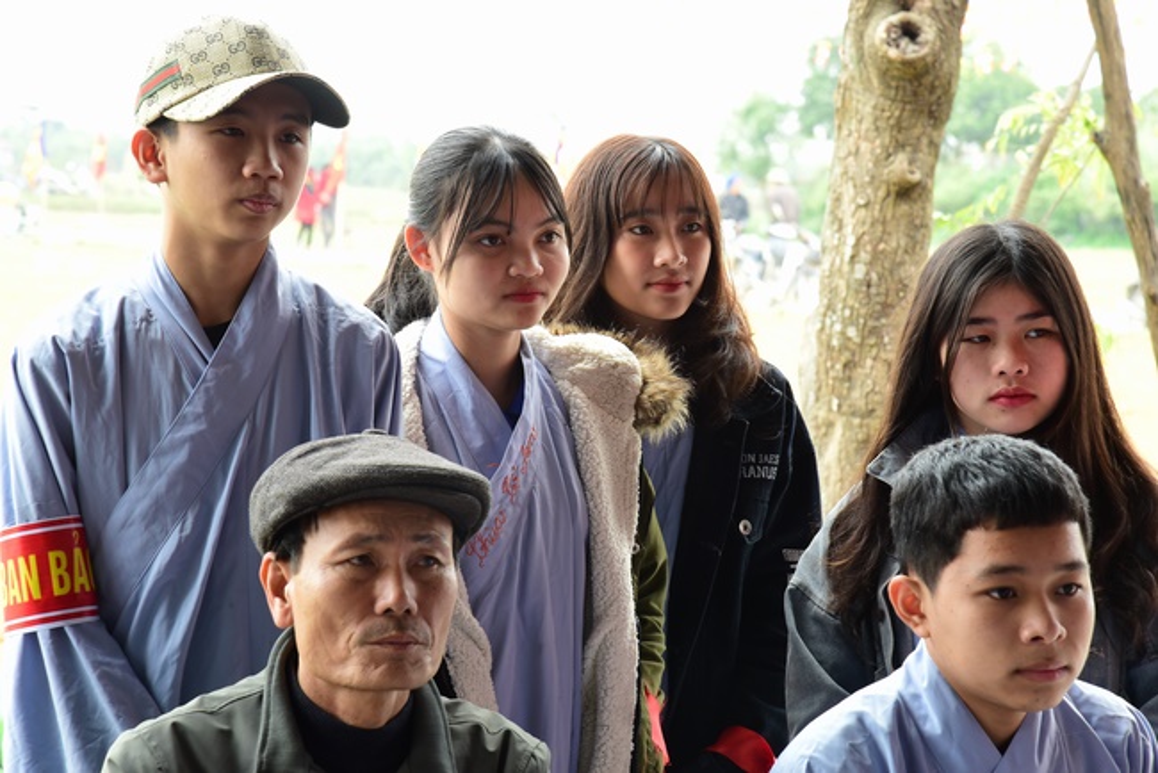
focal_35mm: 120
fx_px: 3862
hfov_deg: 17.1
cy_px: 386
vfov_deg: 11.4
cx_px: 579
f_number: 11
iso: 1250
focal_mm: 120
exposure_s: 1/60
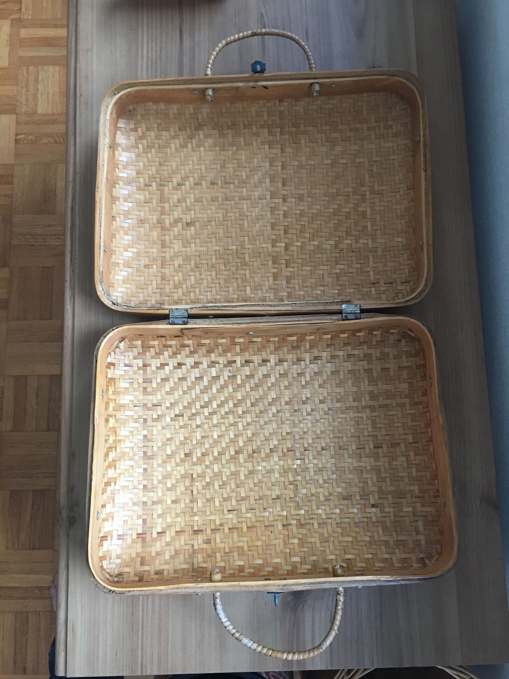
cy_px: 340
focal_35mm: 29
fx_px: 569
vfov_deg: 61.7
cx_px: 254
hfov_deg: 48.2
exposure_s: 1/17
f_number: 2.2
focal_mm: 4.15
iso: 100
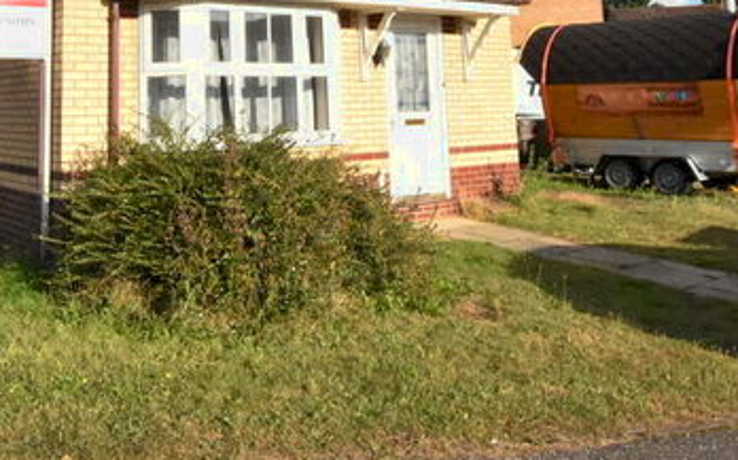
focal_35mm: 40
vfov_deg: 29.3
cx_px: 227
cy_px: -25
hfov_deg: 48.2
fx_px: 805
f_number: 20
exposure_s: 1/1600
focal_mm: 13
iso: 6400
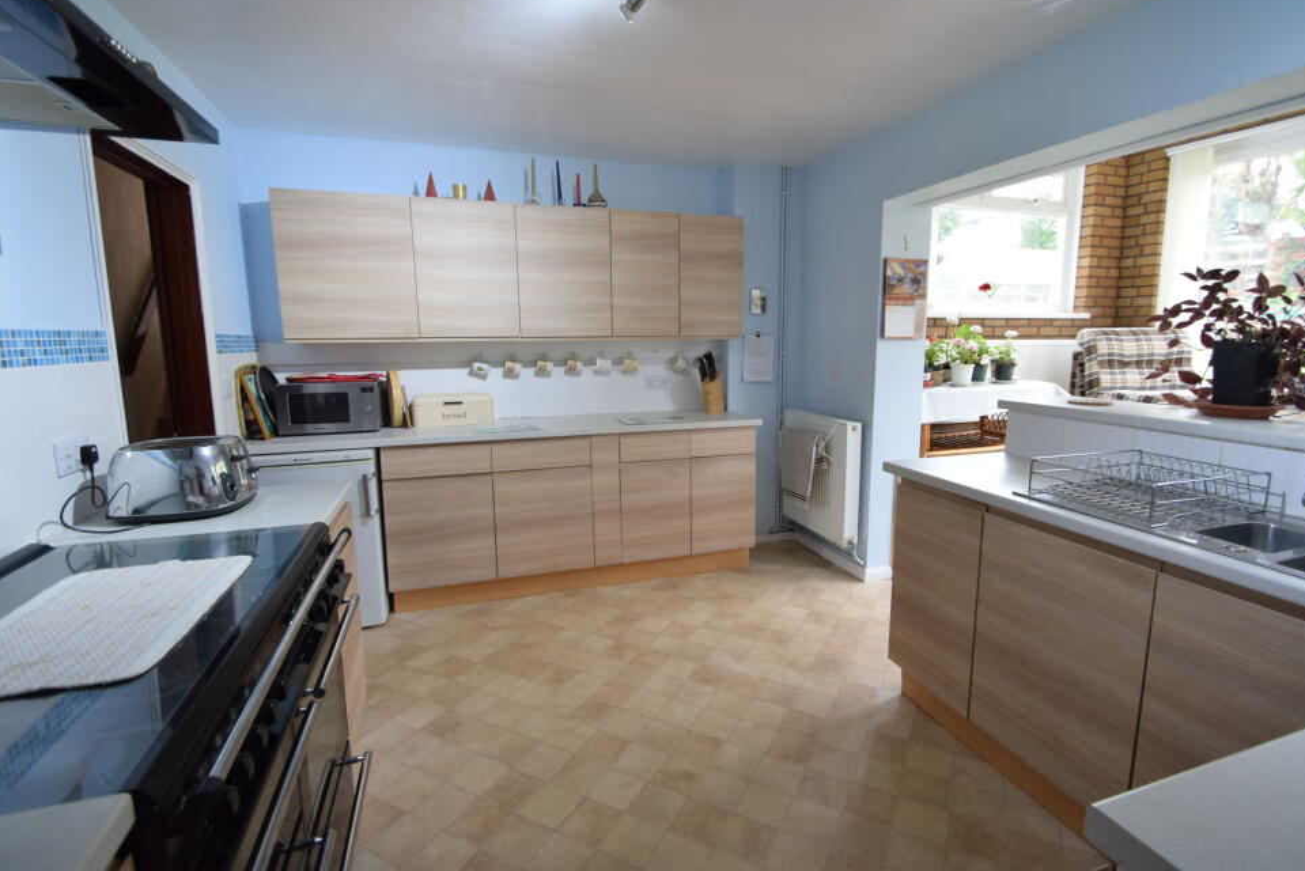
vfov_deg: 73.7
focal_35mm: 16
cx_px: 695
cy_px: 412
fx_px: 580
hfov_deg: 96.6
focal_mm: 10
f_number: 3.5
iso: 800
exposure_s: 1/50
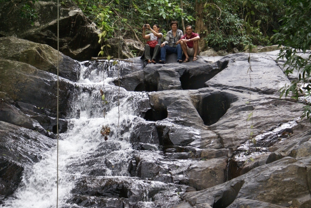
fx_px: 908
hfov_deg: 19.4
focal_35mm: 105
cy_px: 104
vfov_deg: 13.1
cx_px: 156
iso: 400
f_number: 5.6
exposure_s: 1/100
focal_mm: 70
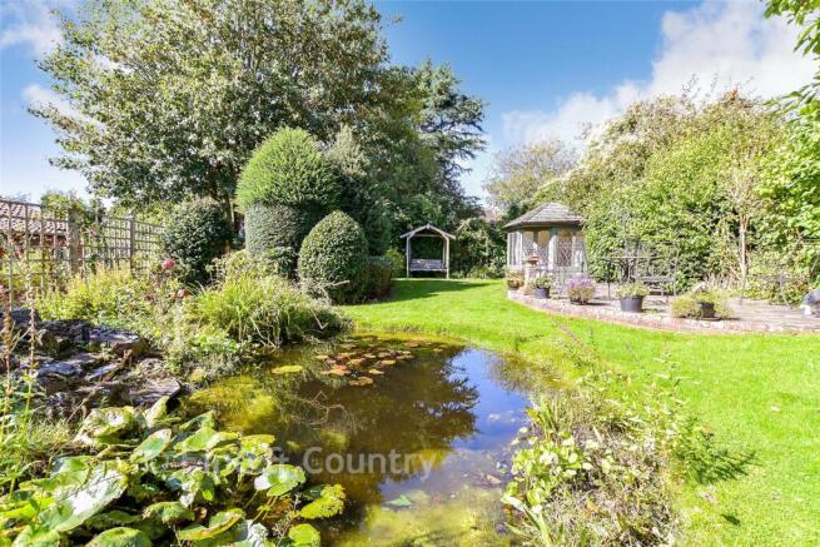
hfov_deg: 71.5
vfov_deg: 51.3
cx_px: 410
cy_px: 274
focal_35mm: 25
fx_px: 570
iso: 160
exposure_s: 1/125
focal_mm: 17
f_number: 8
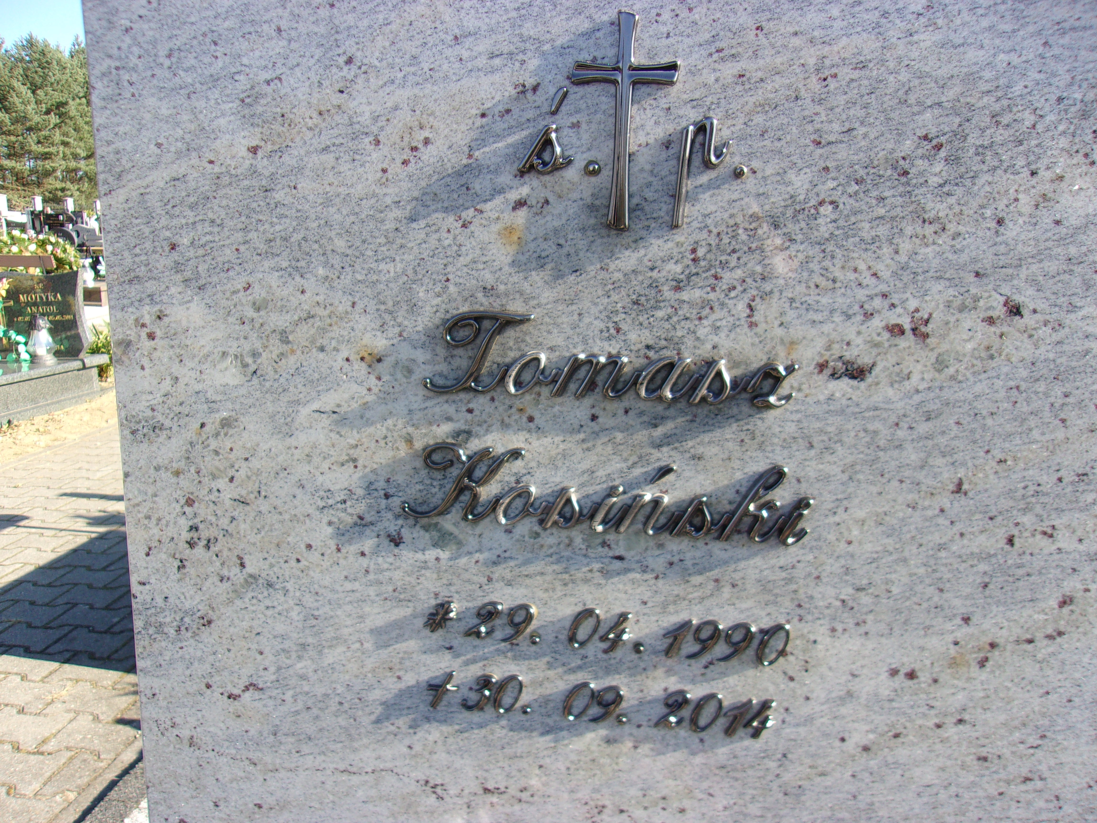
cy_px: 412
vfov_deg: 51.4
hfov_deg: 65.3
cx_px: 548
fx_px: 856
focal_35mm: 27
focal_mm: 4.9
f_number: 3
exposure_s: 1/400
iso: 80
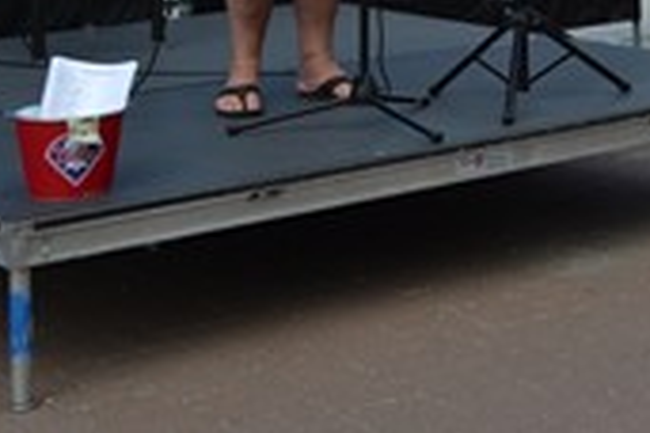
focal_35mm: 116
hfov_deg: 16.6
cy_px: -256
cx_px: 863
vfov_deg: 11.2
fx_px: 2094
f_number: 5.6
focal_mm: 24
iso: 125
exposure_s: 1/125
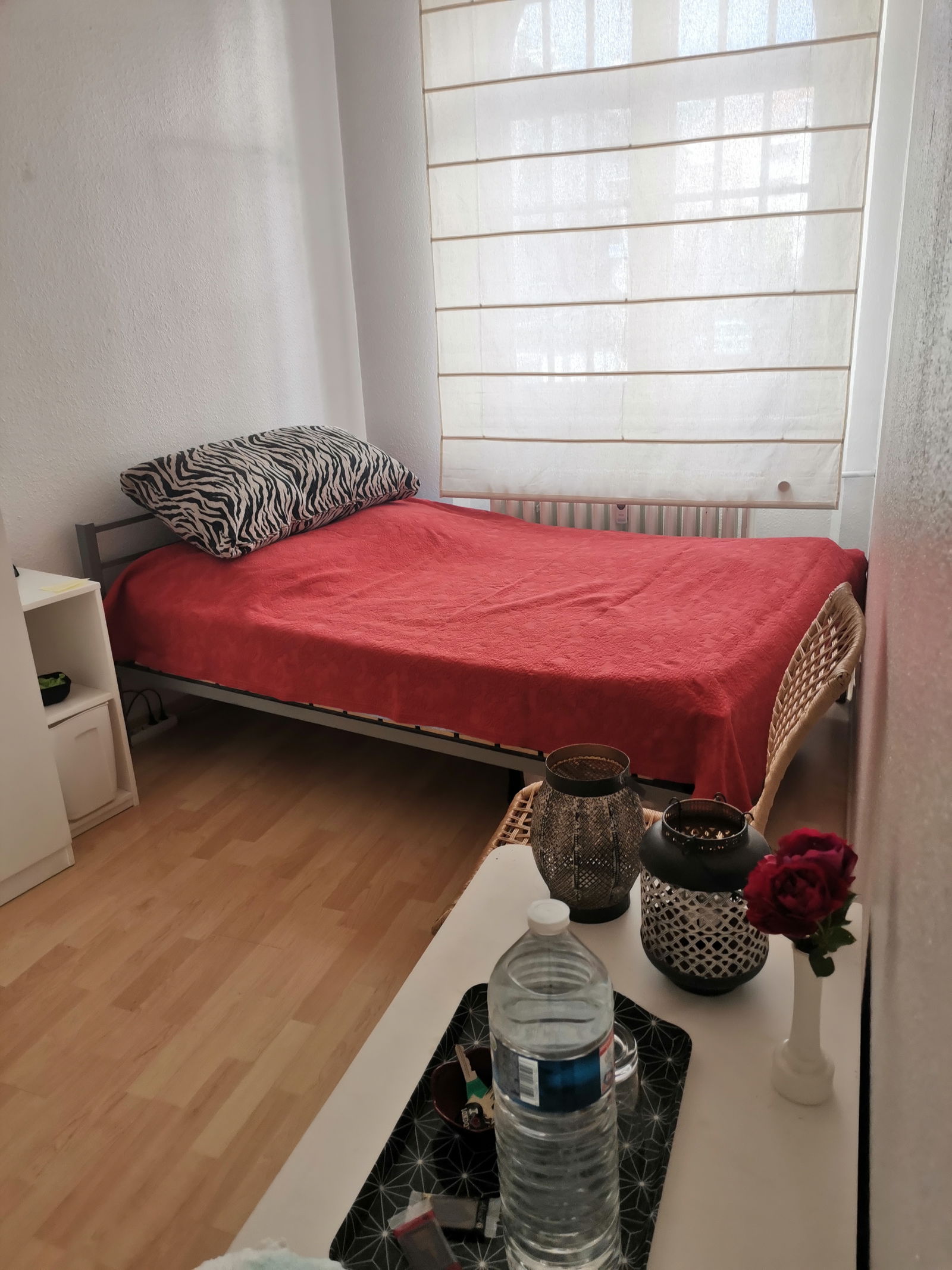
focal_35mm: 26
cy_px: 635
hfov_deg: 53.1
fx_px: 953
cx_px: 476
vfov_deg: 67.3
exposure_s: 1/100
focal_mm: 4.75
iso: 64
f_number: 1.8
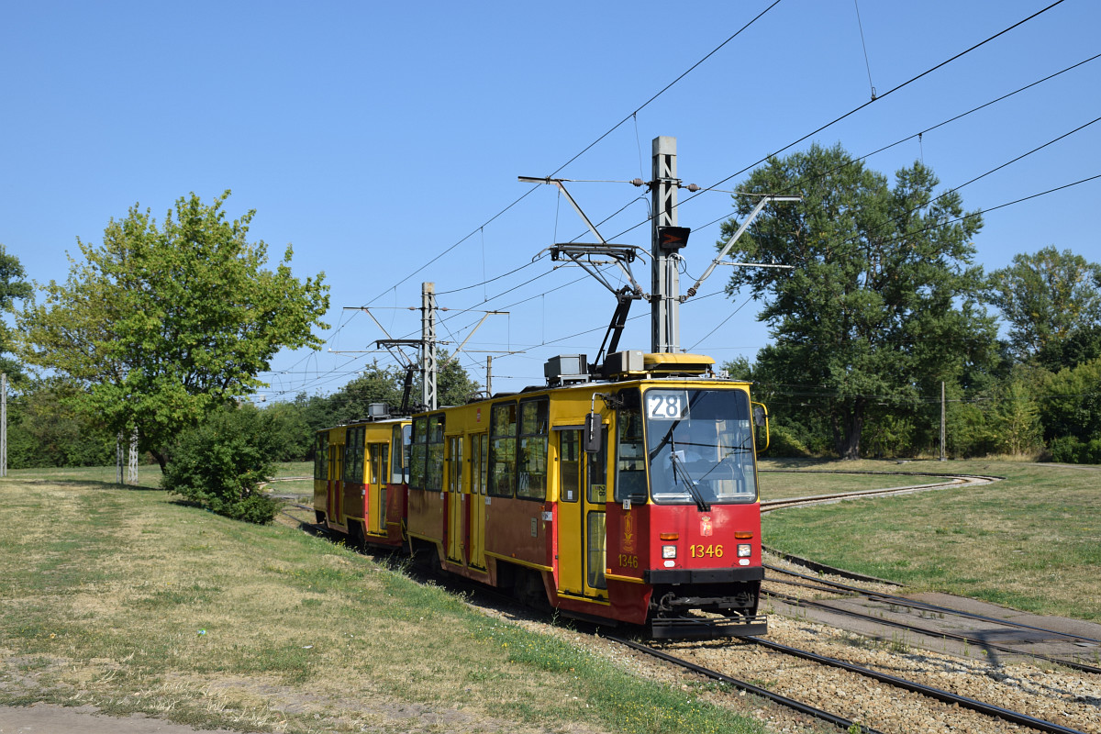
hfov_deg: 47.9
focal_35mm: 40
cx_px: 550
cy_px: 367
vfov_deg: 33.0
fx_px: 1239
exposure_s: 1/200
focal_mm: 27
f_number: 9
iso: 100
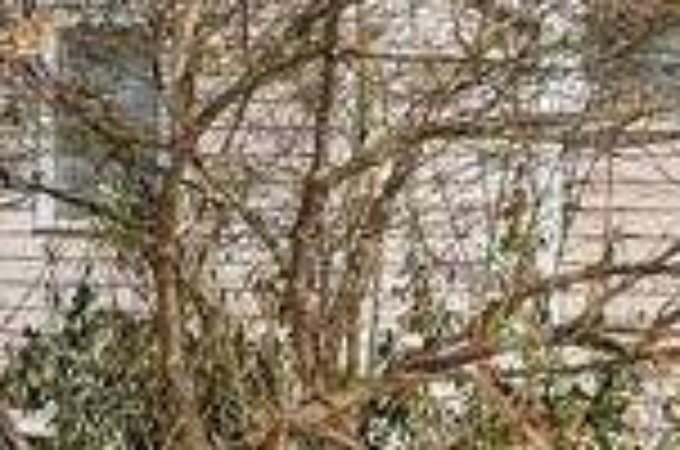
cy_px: -234
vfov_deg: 8.2
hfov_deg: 9.4
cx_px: -1459
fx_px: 3072
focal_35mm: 163
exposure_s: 1/3200
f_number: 5
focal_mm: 16
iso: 400
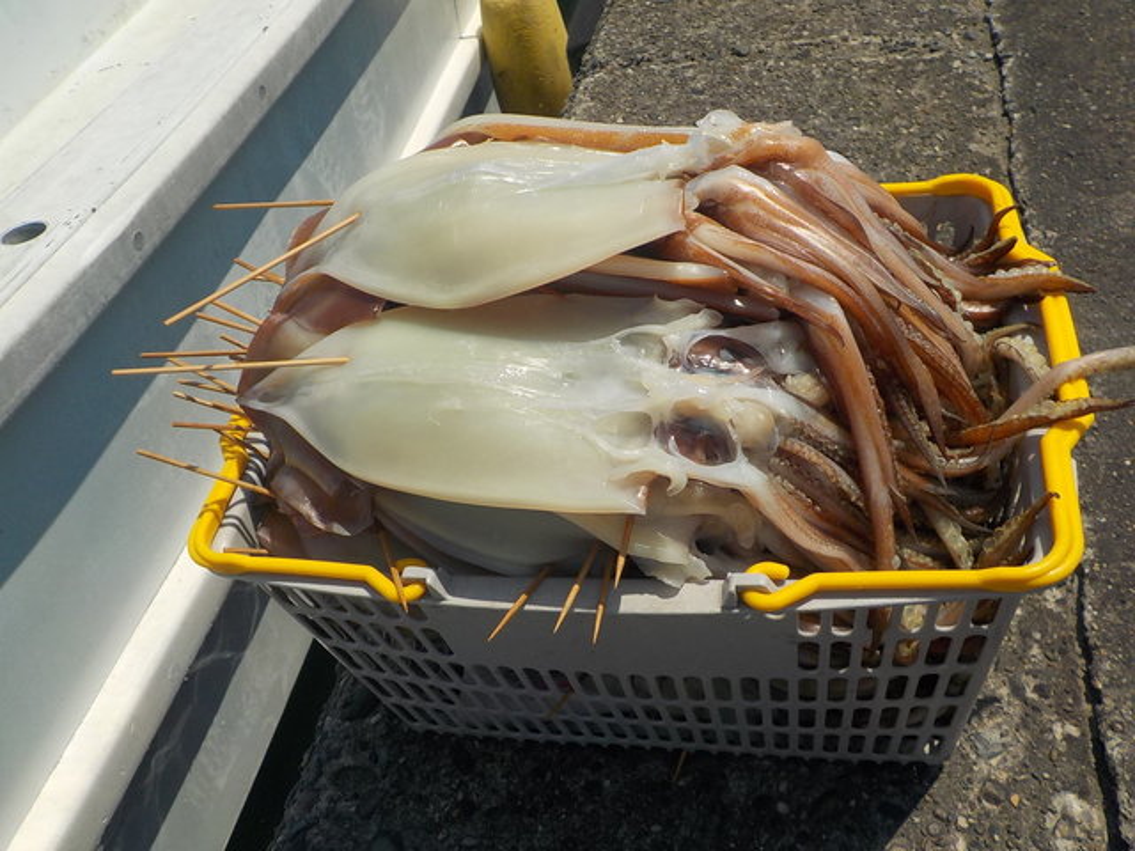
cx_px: 568
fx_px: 984
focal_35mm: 30
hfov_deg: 60.0
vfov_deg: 46.8
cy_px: 426
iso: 125
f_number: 6.6
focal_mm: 4.1
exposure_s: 1/800
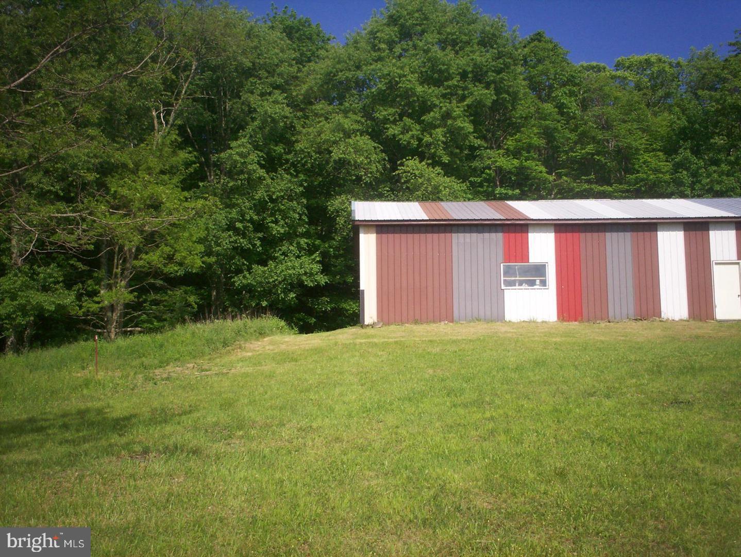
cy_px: 278
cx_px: 370
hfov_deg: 51.3
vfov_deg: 39.7
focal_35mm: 36
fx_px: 771
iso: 100
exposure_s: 1/639
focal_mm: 6
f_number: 4.5
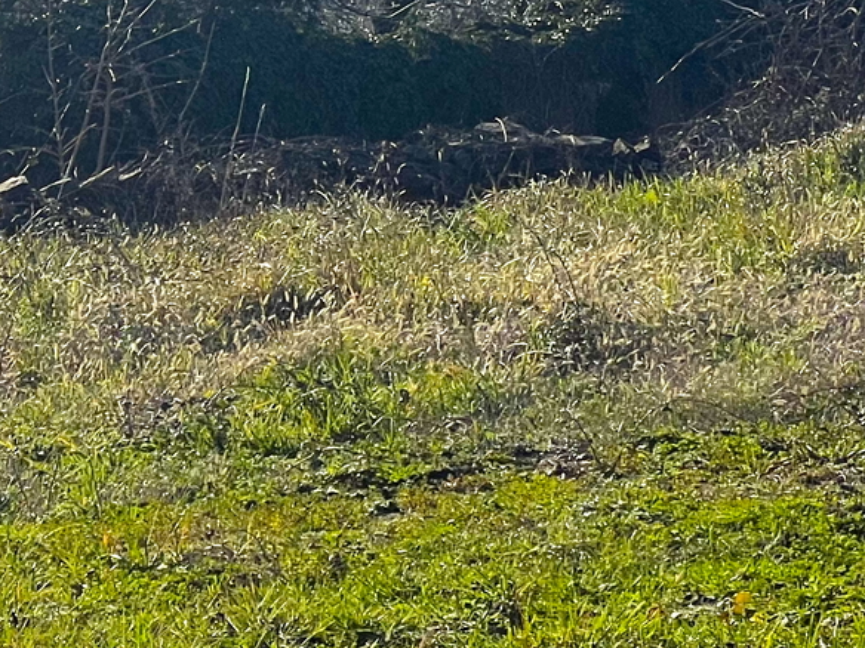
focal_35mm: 253
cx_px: 459
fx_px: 6322
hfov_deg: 7.8
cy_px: -413
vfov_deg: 5.8
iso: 32
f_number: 2.8
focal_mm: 9
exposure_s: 1/2273
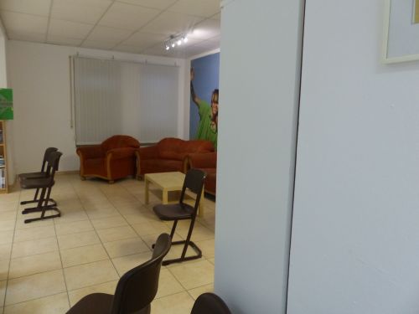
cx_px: 210
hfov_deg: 69.4
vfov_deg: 54.9
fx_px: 303
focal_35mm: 25
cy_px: 157
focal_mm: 4.5
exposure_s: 1/30
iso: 400
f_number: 2.8
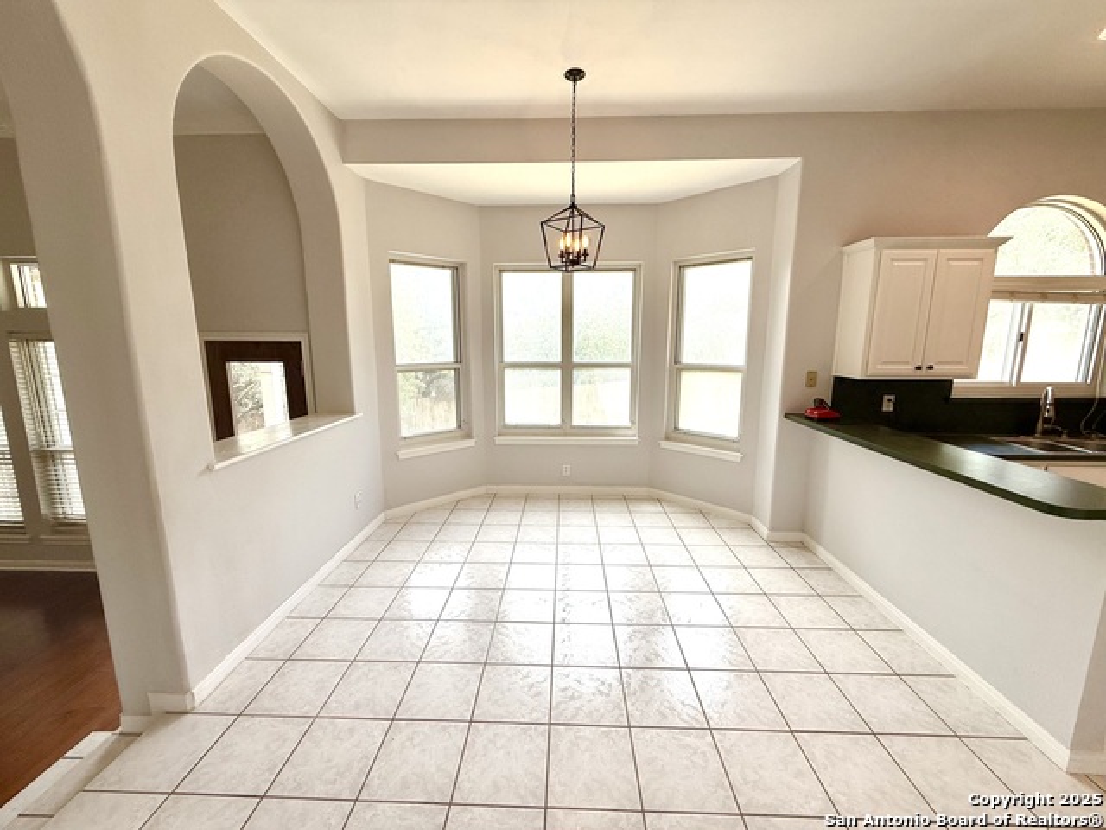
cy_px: 415
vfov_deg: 85.7
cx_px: 553
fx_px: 447
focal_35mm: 14
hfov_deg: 102.1
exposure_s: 1/361
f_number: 2.2
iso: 64
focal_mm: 2.22
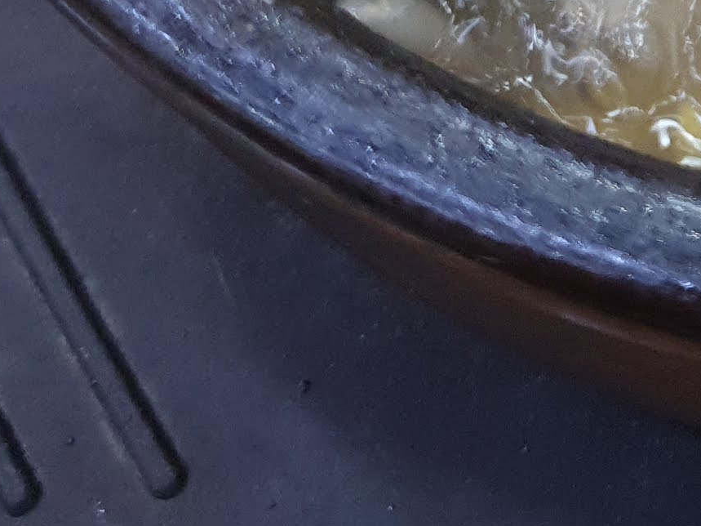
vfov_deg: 10.7
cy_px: -654
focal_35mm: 122
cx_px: 1007
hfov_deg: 15.1
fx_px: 2470
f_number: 1.5
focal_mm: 4.32
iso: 160
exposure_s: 1/60
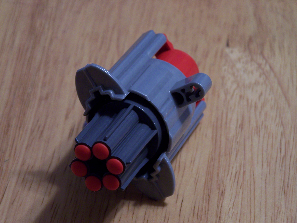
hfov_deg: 14.2
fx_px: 1193
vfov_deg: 10.7
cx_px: 148
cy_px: 112
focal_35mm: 139
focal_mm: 23.1
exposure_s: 1/8
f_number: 3.2
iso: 160
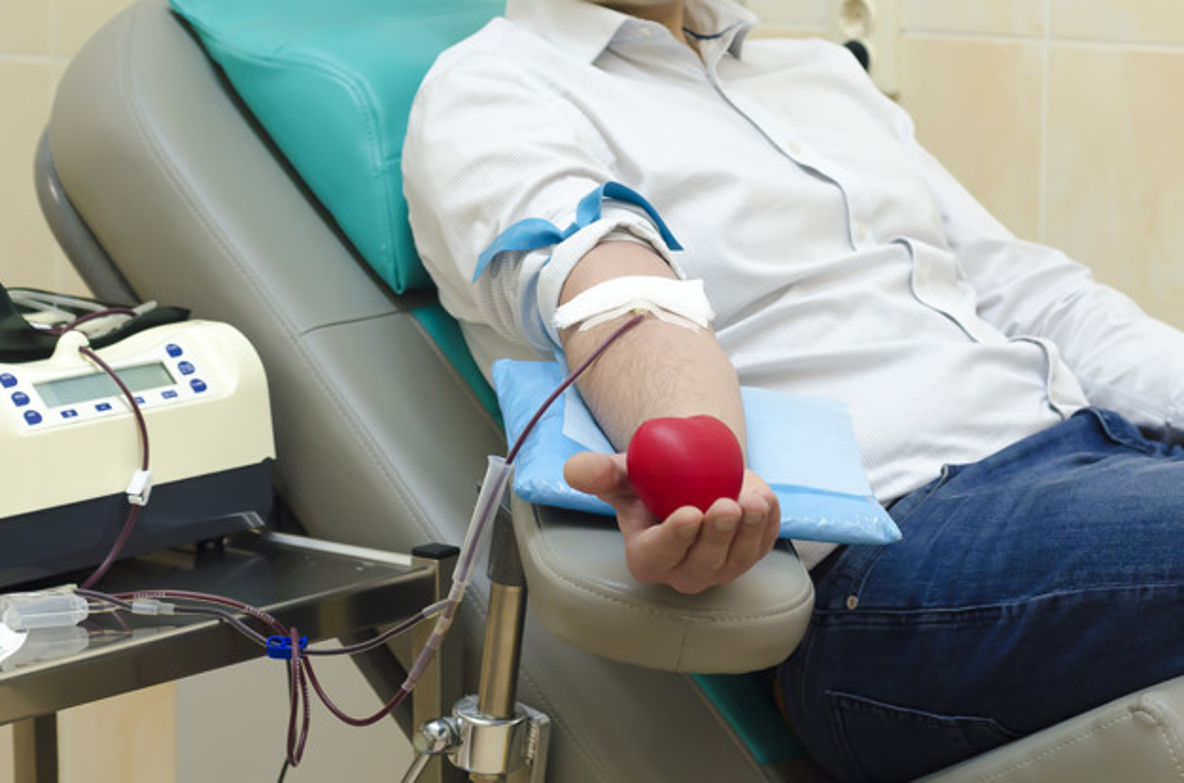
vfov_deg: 18.1
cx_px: 592
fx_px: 2460
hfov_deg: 27.1
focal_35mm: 75
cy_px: 392
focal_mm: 50
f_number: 4.5
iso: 400
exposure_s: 1/60
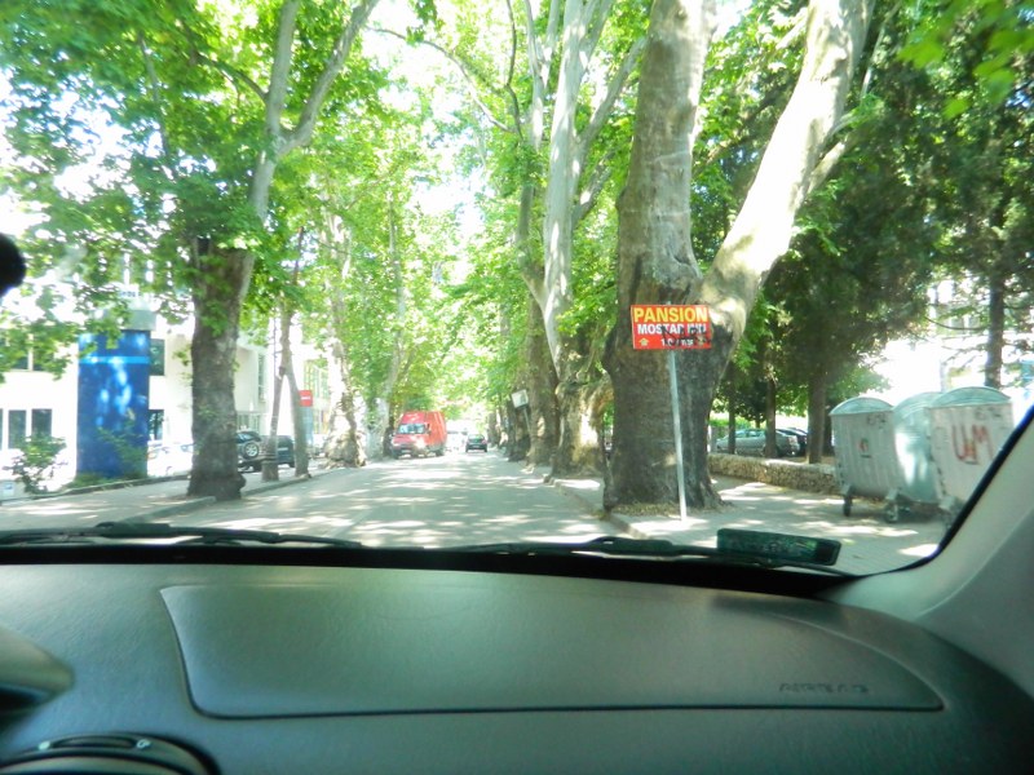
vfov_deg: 54.9
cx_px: 517
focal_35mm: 25
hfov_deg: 69.4
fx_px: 747
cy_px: 388
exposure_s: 1/30
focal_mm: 4.5
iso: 110
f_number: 3.1
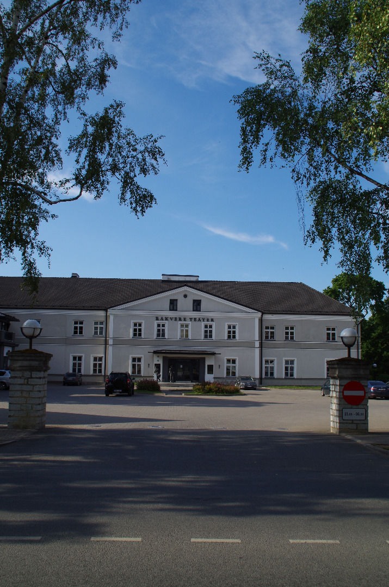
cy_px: 294
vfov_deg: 53.2
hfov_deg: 36.7
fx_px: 586
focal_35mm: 36
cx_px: 194
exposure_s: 1/125
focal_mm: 24
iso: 100
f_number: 11
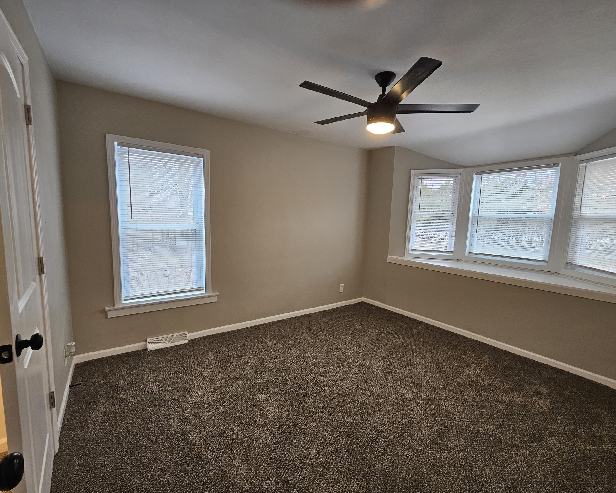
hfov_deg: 100.7
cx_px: 307
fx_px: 255
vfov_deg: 88.0
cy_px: 250
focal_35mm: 14
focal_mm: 2.2
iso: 160
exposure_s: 1/60
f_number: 2.2
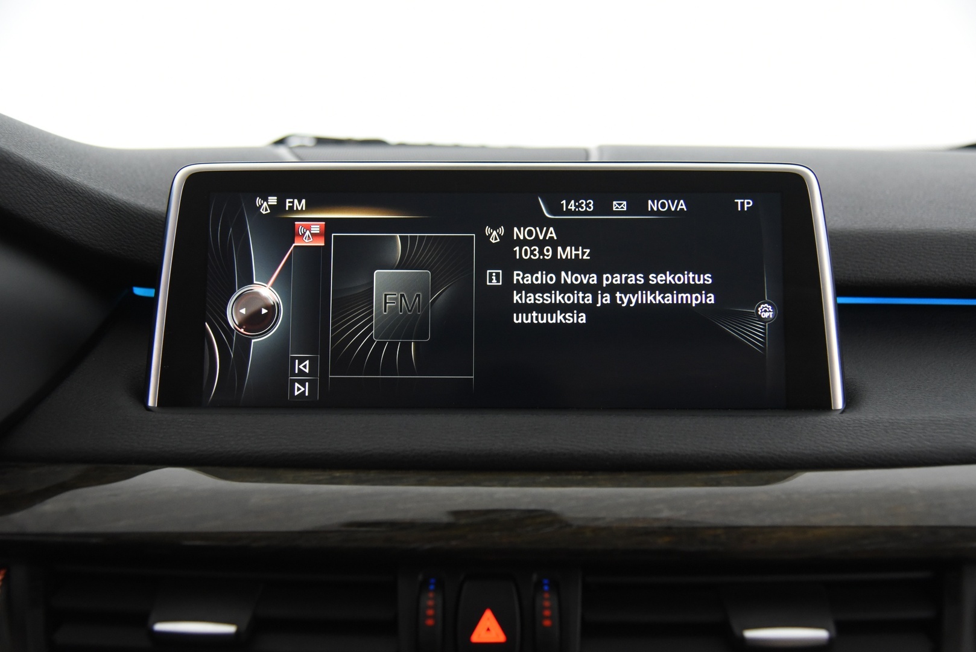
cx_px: 488
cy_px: 326
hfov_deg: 48.4
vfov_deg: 33.4
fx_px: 1085
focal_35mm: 40
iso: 4000
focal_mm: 40
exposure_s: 1/50
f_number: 4
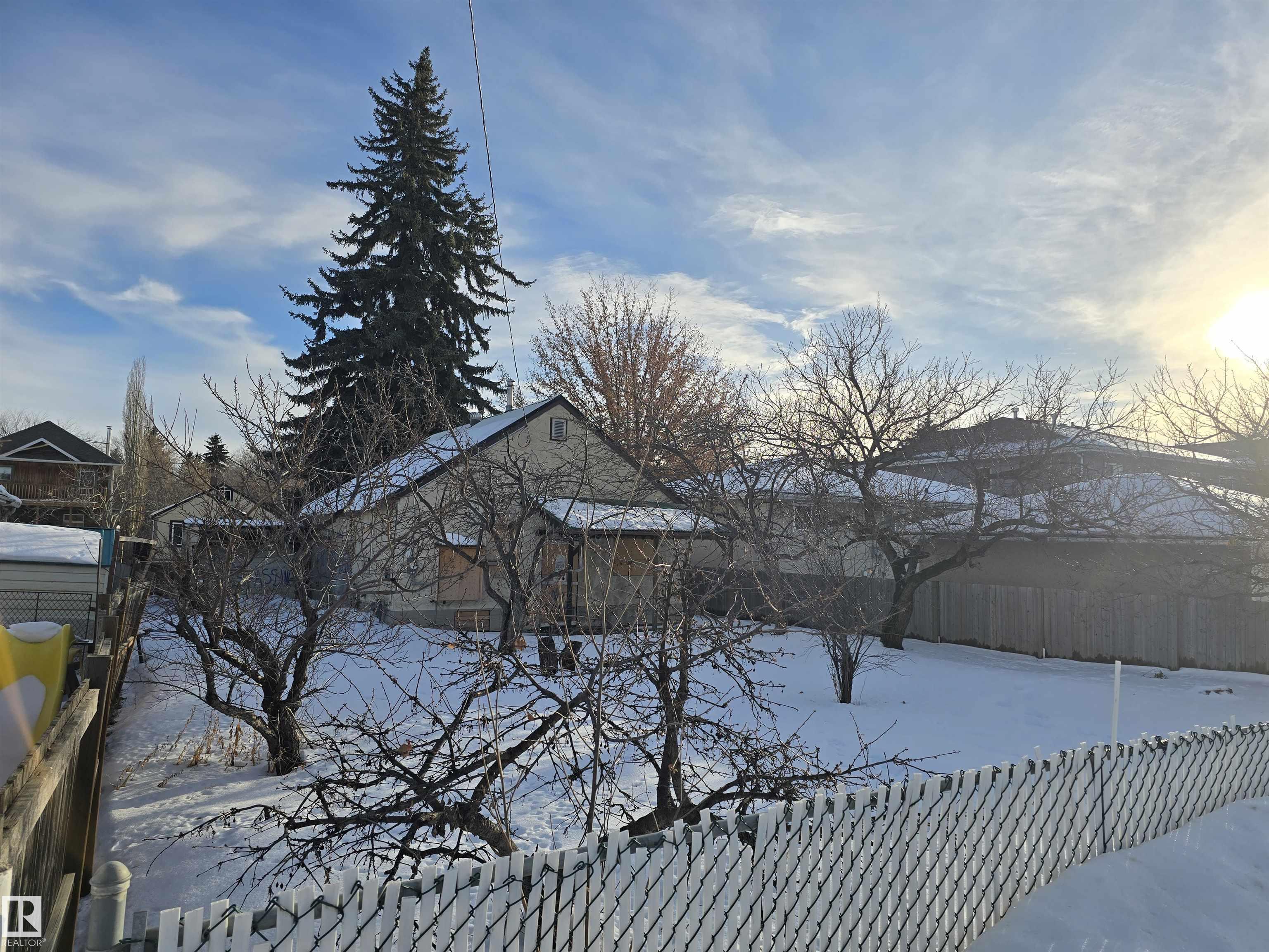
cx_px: 634
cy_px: 476
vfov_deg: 58.9
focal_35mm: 23
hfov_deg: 73.9
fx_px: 843
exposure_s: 1/1677
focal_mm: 6.3
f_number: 1.7
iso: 12
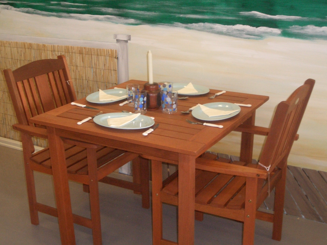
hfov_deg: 36.8
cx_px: 164
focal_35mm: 52
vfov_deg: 28.0
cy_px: 122
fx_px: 491
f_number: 4.6
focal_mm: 6.9
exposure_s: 1/40
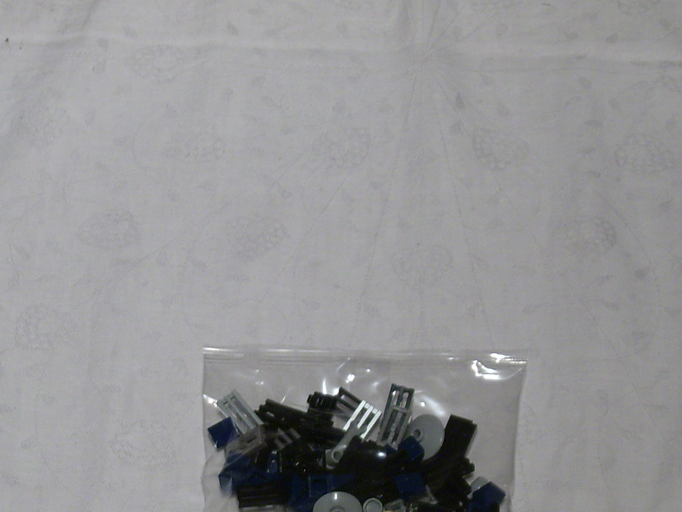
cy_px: 450
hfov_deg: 14.6
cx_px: 310
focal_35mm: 135
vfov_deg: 10.9
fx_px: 2660
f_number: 4
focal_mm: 12.33
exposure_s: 1/8
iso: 50
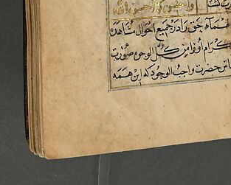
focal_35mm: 205
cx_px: 289
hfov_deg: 9.3
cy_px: -102
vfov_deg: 7.4
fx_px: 1403
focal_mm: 57
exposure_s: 1/30
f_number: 13
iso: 250
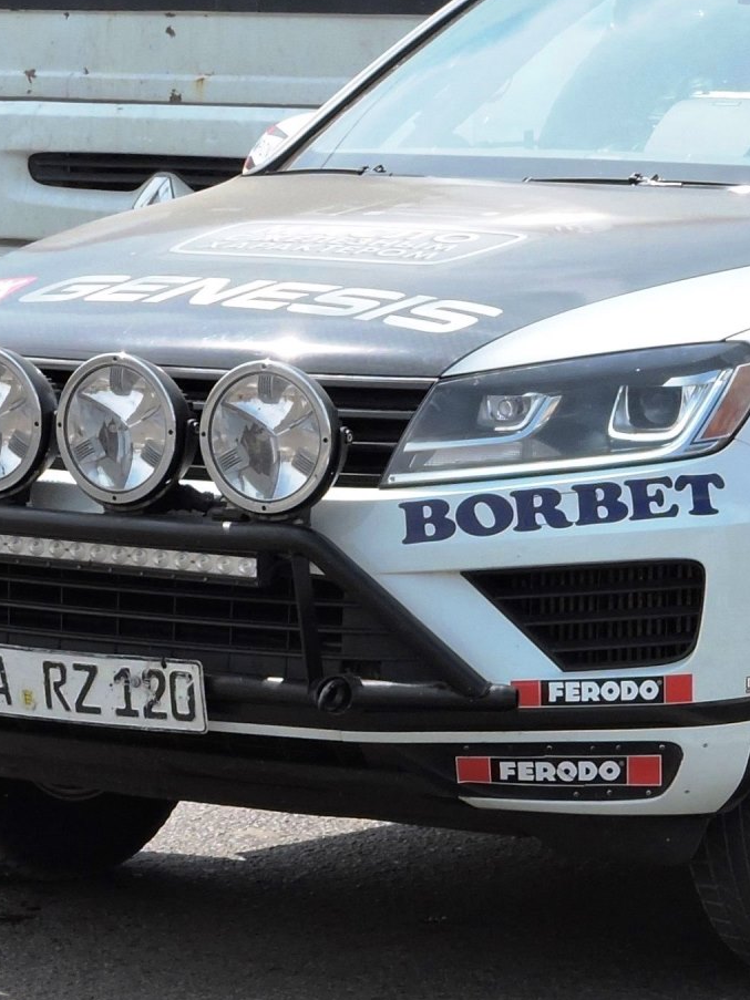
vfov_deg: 13.7
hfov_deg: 10.2
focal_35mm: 144
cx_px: 761
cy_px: 293
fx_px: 4161
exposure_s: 1/640
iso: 100
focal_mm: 11.6
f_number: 4.2
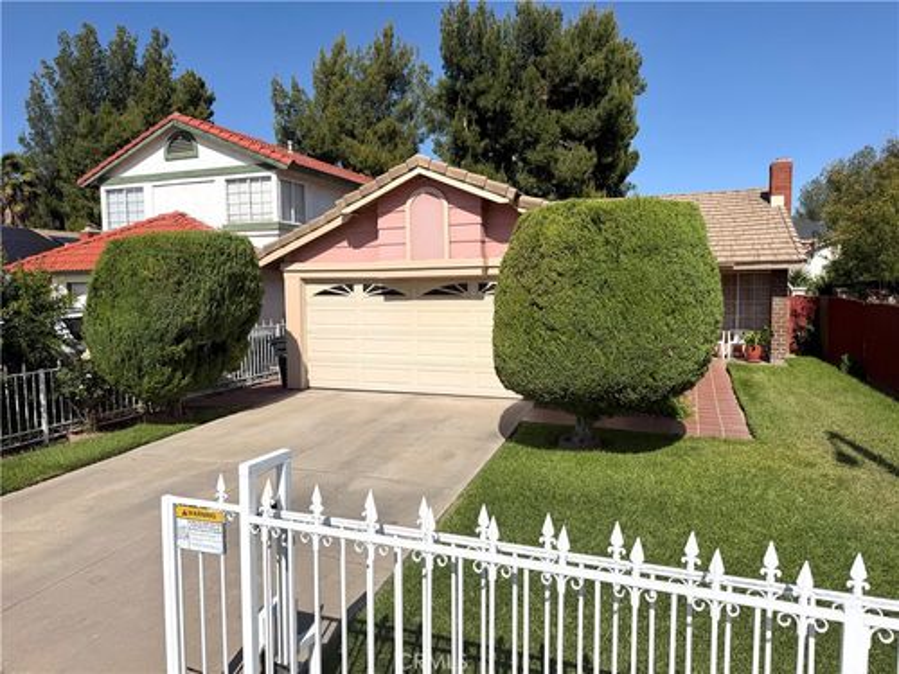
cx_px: 450
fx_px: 623
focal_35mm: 24
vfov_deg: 56.8
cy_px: 337
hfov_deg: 71.6
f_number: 1.78
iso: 80
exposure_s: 1/9091
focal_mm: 6.76
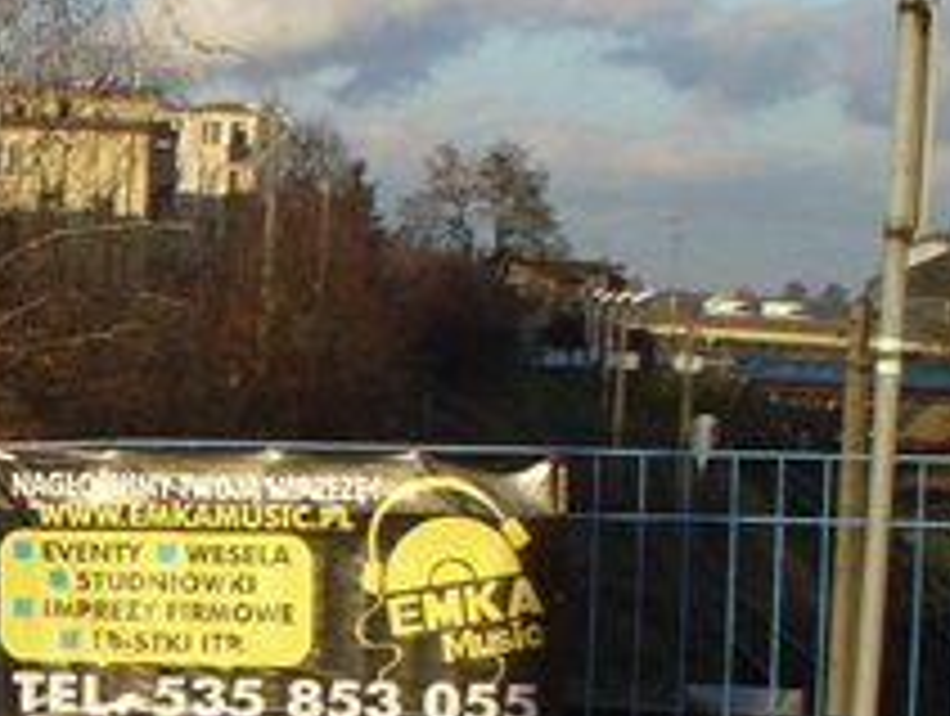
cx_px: -531
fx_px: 3849
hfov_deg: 13.2
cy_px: 698
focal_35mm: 140
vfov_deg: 10.5
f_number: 5.6
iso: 100
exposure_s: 1/320
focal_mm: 6.1
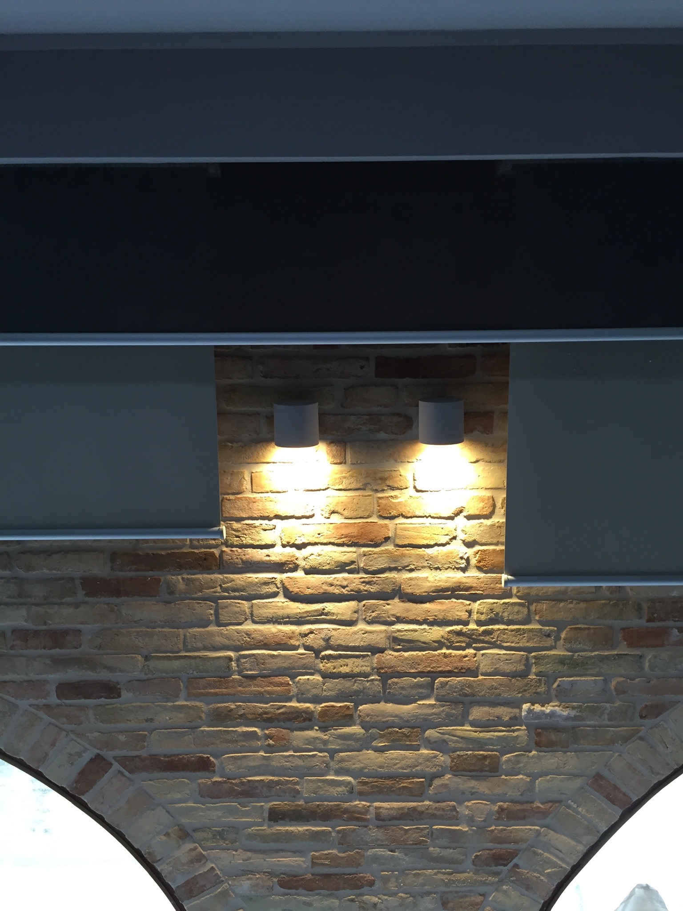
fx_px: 763
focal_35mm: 29
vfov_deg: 61.7
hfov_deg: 48.2
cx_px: 342
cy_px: 456
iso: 50
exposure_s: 1/33
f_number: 2.2
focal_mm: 4.15
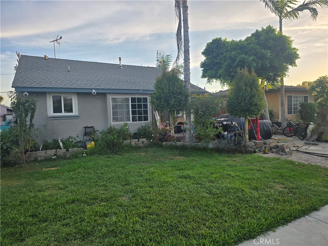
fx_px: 218
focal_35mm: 23
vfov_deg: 58.9
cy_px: 123
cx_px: 164
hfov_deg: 73.9
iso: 12
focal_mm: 6.3
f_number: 1.7
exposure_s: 1/323
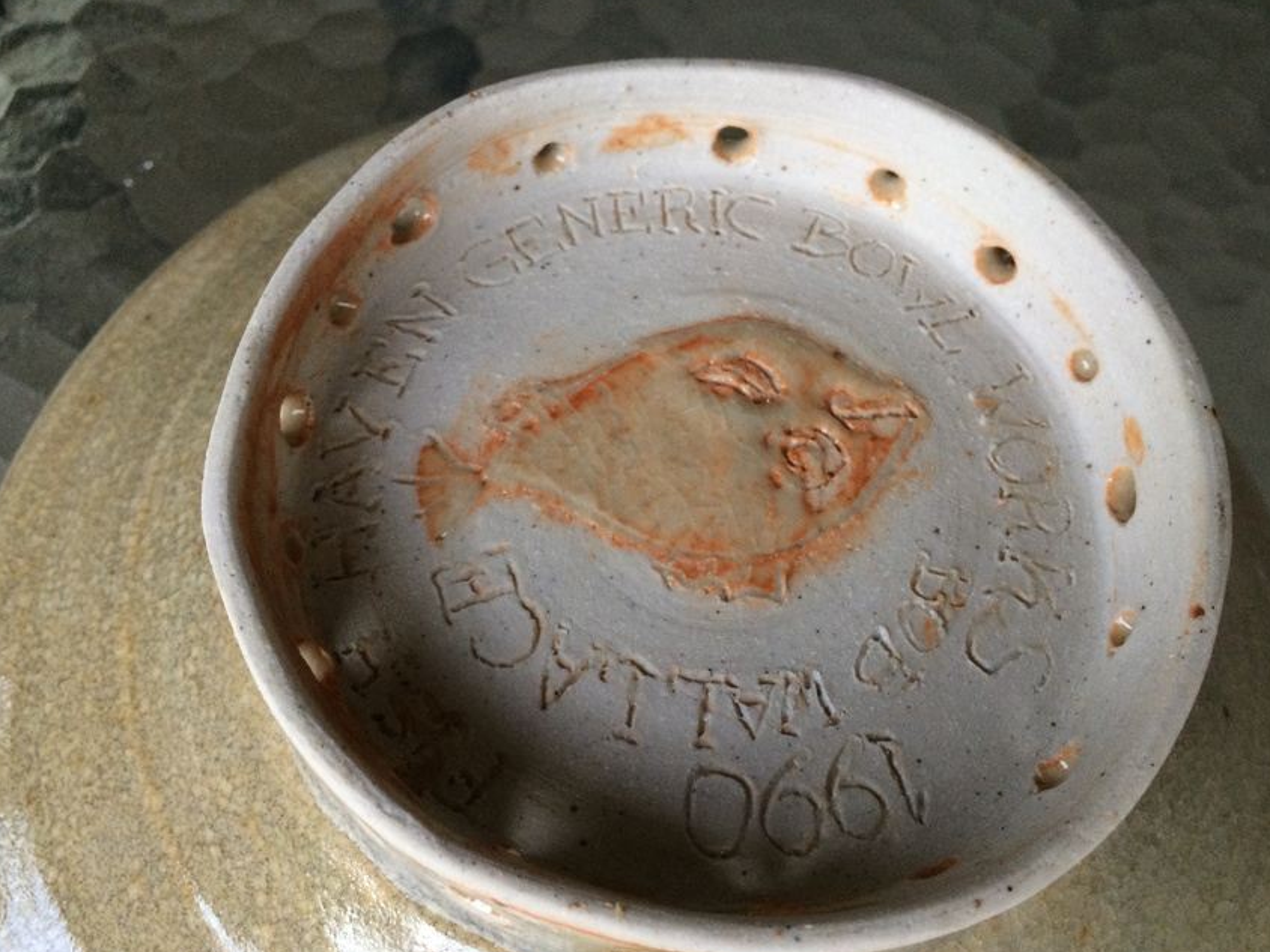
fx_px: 1174
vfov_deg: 44.2
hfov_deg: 56.8
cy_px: 493
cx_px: 640
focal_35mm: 32
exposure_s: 1/30
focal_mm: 4.12
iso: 64
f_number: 2.2
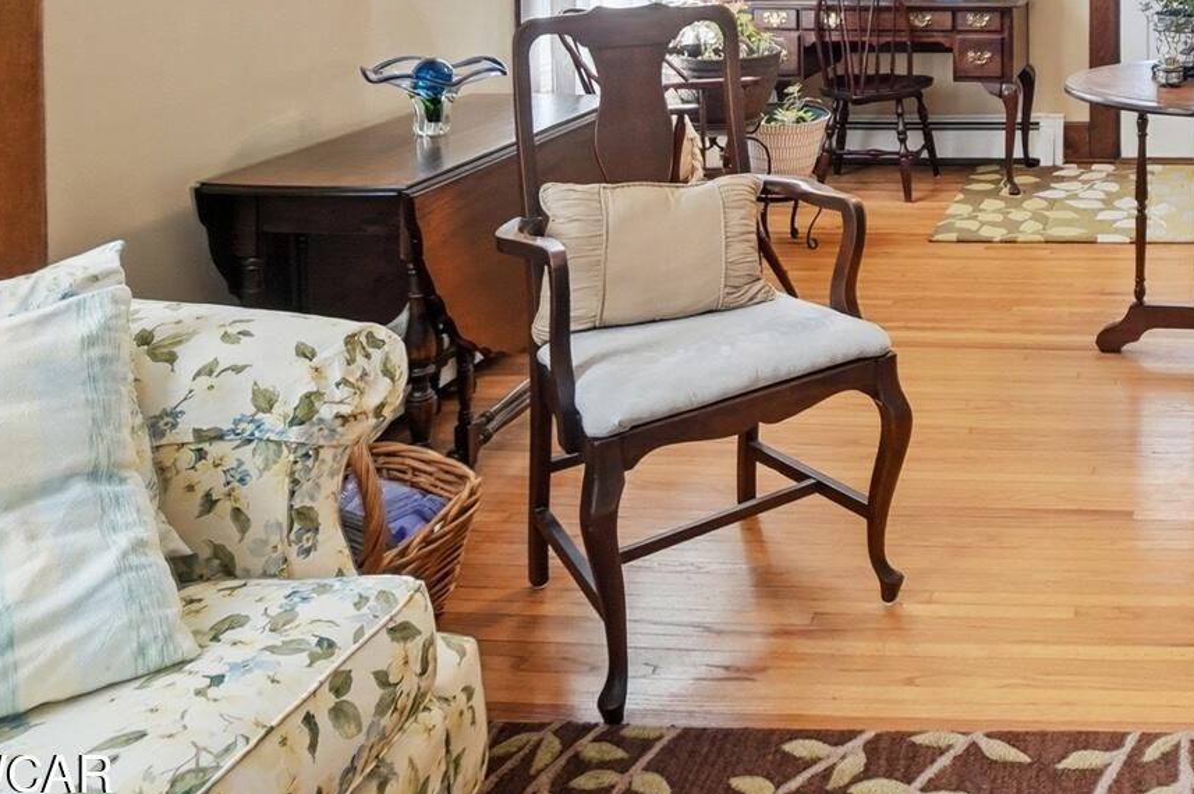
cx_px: 1177
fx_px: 1160
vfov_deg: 33.3
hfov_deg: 46.3
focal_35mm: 35
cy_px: -67
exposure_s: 1/160
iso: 125
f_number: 8
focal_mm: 10
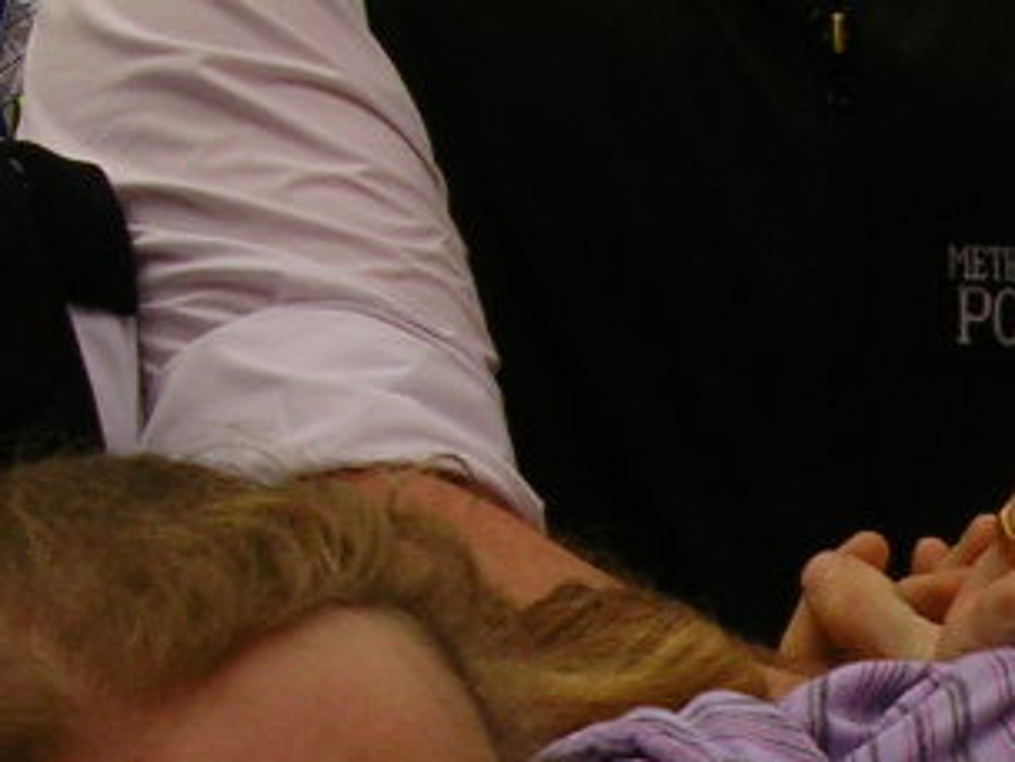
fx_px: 3753
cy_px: 882
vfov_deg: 11.4
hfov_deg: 14.8
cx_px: 1255
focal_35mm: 128
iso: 50
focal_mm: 5.8
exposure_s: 1/340
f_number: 5.6
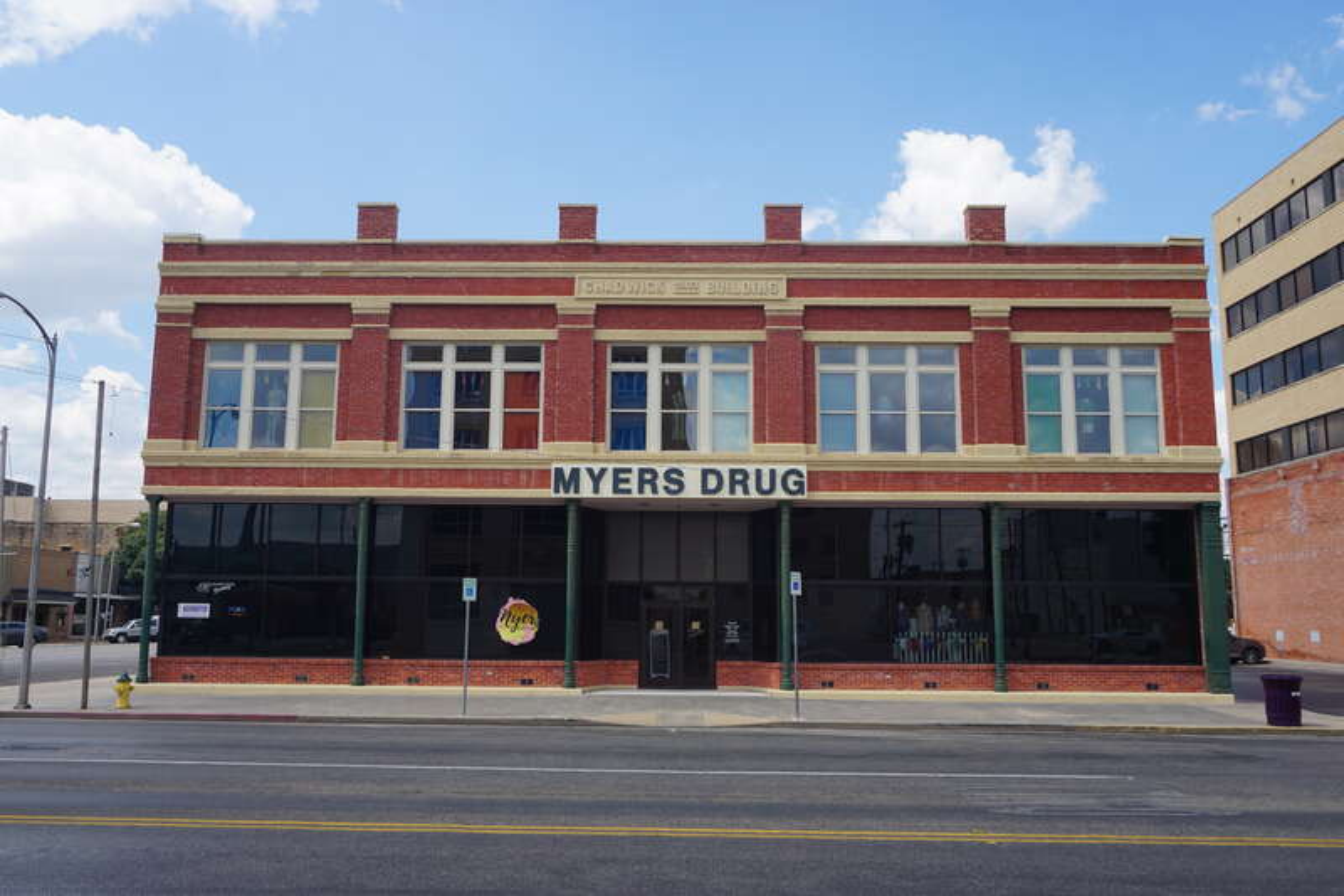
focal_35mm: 30
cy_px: 448
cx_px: 672
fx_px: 1120
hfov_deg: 61.9
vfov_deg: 43.6
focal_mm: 20
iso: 100
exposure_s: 1/125
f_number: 11
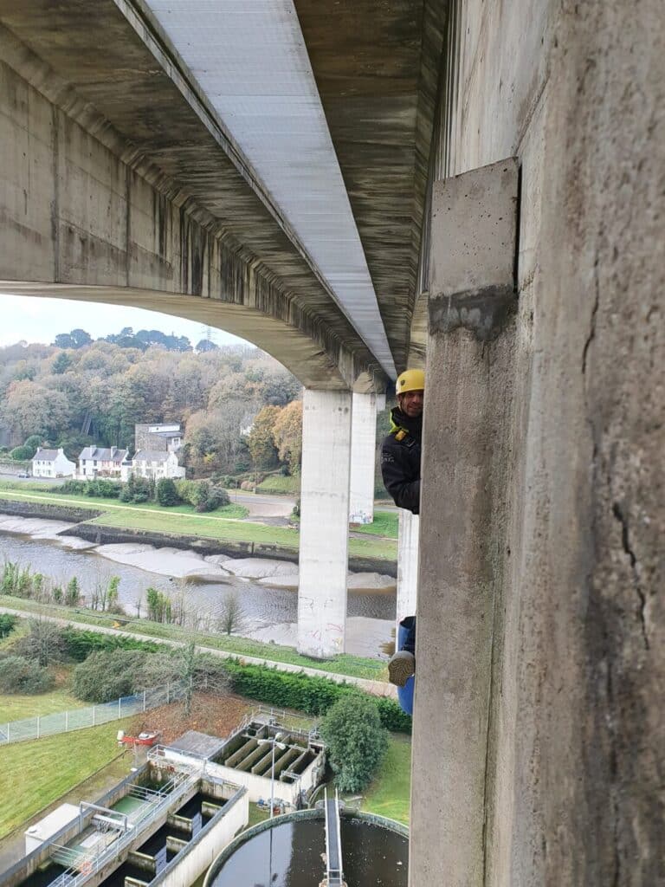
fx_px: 666
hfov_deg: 53.1
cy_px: 444
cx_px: 332
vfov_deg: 67.3
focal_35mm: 26
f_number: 2.4
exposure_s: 1/100
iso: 80
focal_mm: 4.32
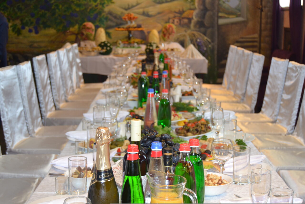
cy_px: 102
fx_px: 483
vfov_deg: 23.8
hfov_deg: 35.0
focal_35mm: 57
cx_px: 152
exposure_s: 1/40
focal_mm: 38
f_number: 4.8
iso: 800
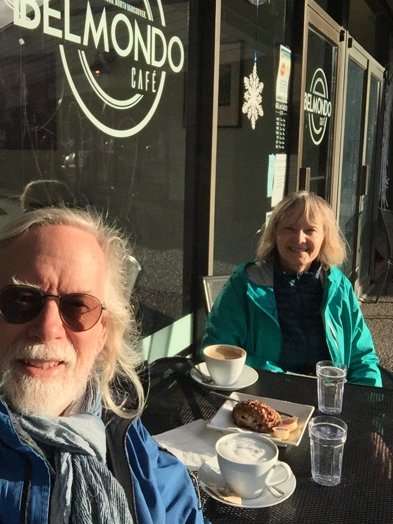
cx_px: 163
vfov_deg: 50.0
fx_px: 560
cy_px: 222
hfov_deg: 38.6
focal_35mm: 37
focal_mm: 2.65
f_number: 2.2
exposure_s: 1/2028
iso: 32
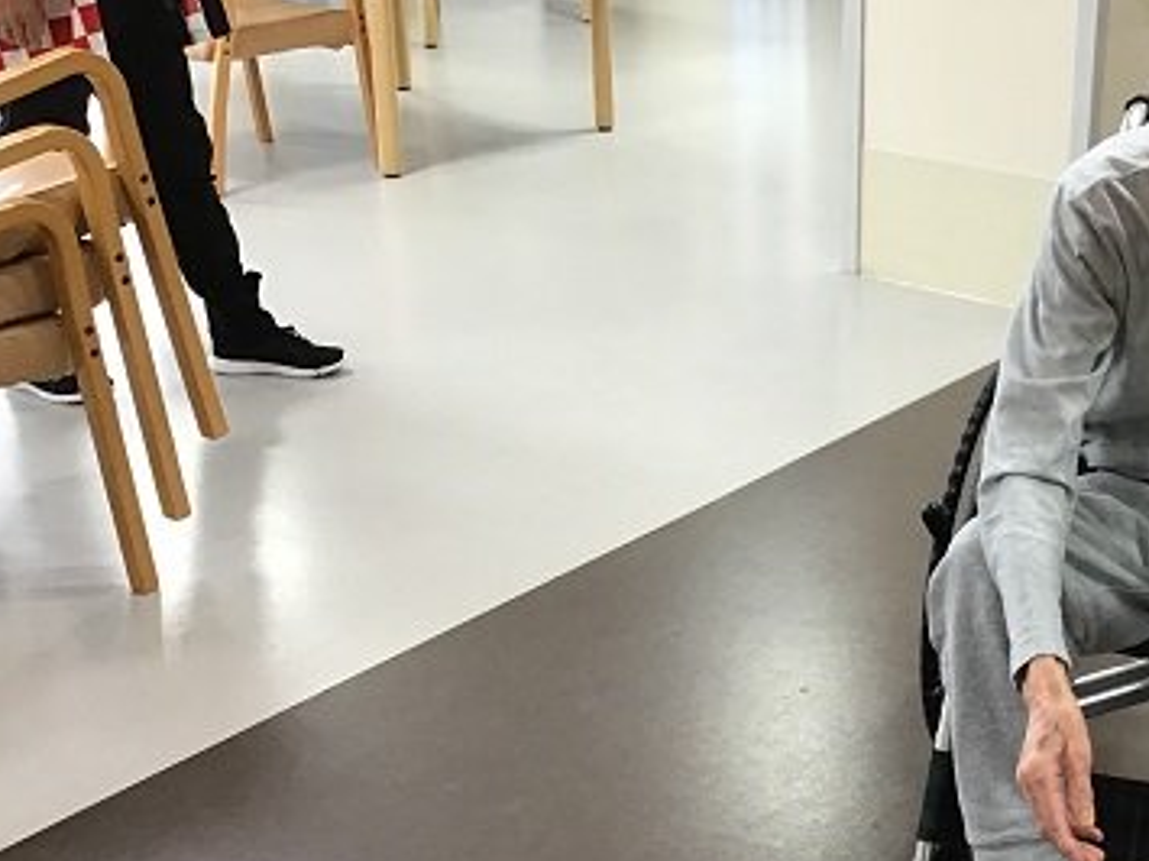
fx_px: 1891
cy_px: 583
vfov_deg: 25.5
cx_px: 1028
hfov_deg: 32.2
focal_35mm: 57
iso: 64
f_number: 2.4
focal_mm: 3.3
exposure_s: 1/30
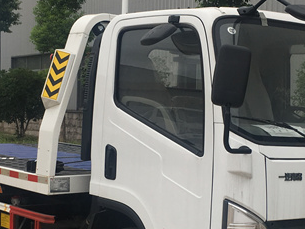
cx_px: 163
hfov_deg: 25.6
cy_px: 169
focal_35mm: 76
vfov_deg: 19.3
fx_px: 670
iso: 25
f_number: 2.2
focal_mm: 4.15
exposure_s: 1/496
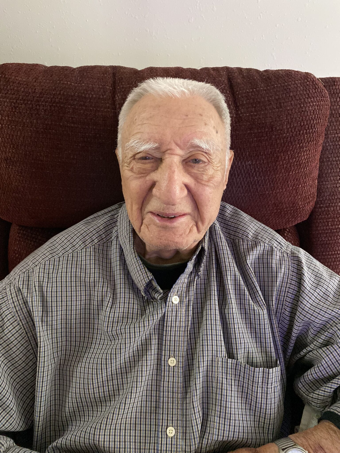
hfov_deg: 53.1
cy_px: 226
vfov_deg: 67.3
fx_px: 340
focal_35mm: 26
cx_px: 170
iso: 800
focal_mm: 4.25
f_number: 1.8
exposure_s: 1/30
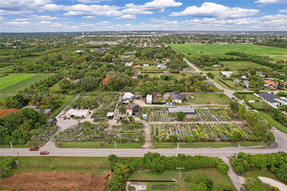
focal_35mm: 22
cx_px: 144
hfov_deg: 78.6
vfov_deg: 57.2
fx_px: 175
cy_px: 96
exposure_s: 1/640
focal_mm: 8.38
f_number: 2.8
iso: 100
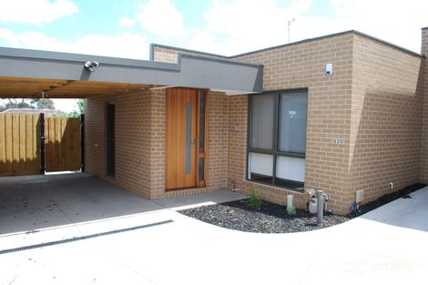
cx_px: 214
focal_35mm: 27
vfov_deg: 47.9
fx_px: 321
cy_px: 142
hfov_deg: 67.4
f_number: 6.3
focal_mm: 18
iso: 100
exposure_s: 1/160
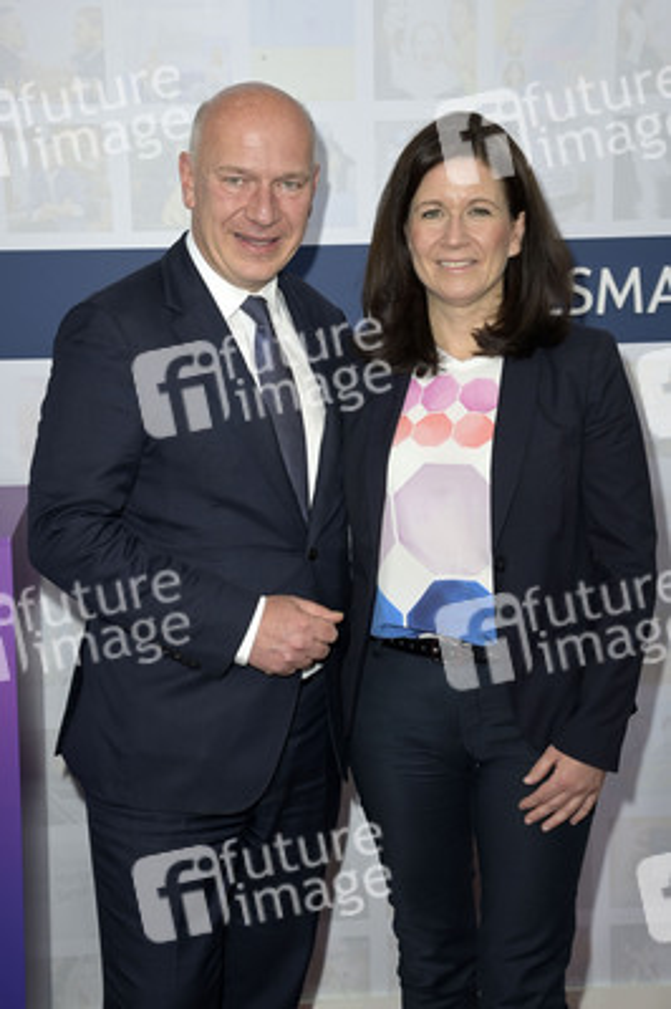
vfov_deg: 39.6
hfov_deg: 26.9
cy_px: 504
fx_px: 1400
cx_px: 336
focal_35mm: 50
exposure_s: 1/250
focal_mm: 50
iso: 400
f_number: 7.1
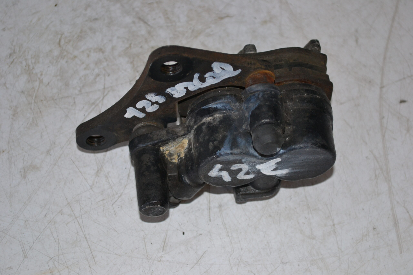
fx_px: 946
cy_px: 138
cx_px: 206
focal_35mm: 82
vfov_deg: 16.6
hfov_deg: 24.6
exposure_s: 1/60
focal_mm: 55
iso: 900
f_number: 5.6
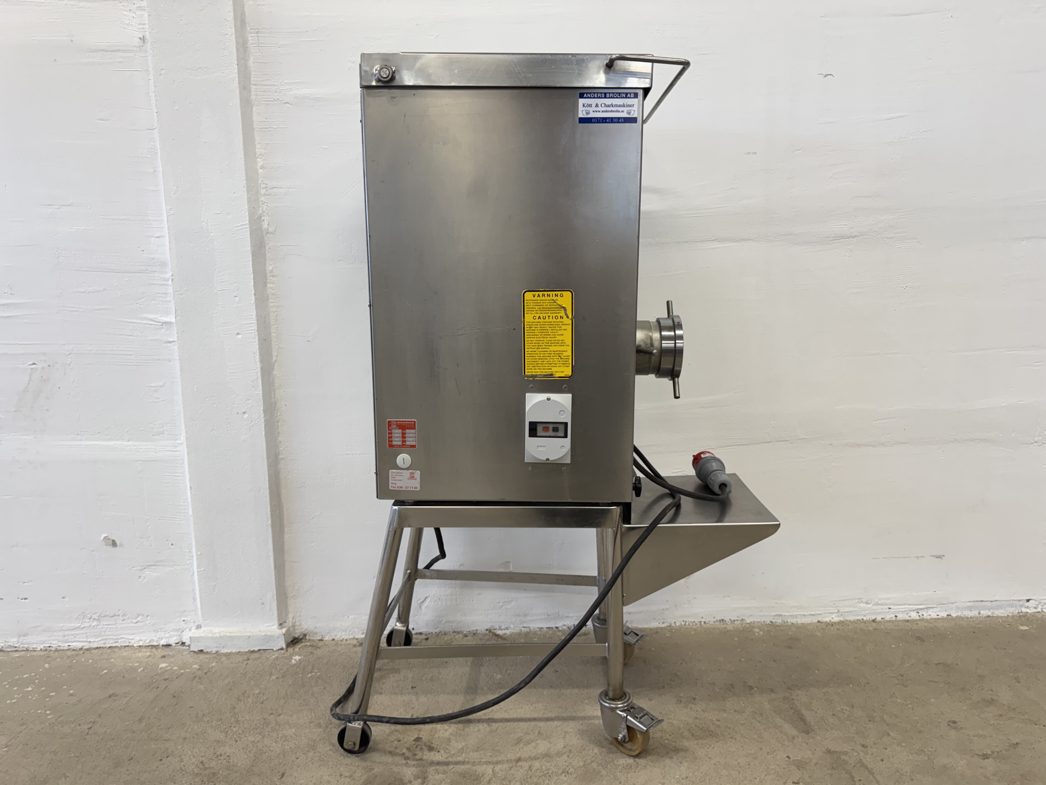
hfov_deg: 71.6
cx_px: 523
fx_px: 725
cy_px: 392
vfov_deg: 56.8
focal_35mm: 24
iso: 125
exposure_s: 1/100
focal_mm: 6.76
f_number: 1.78
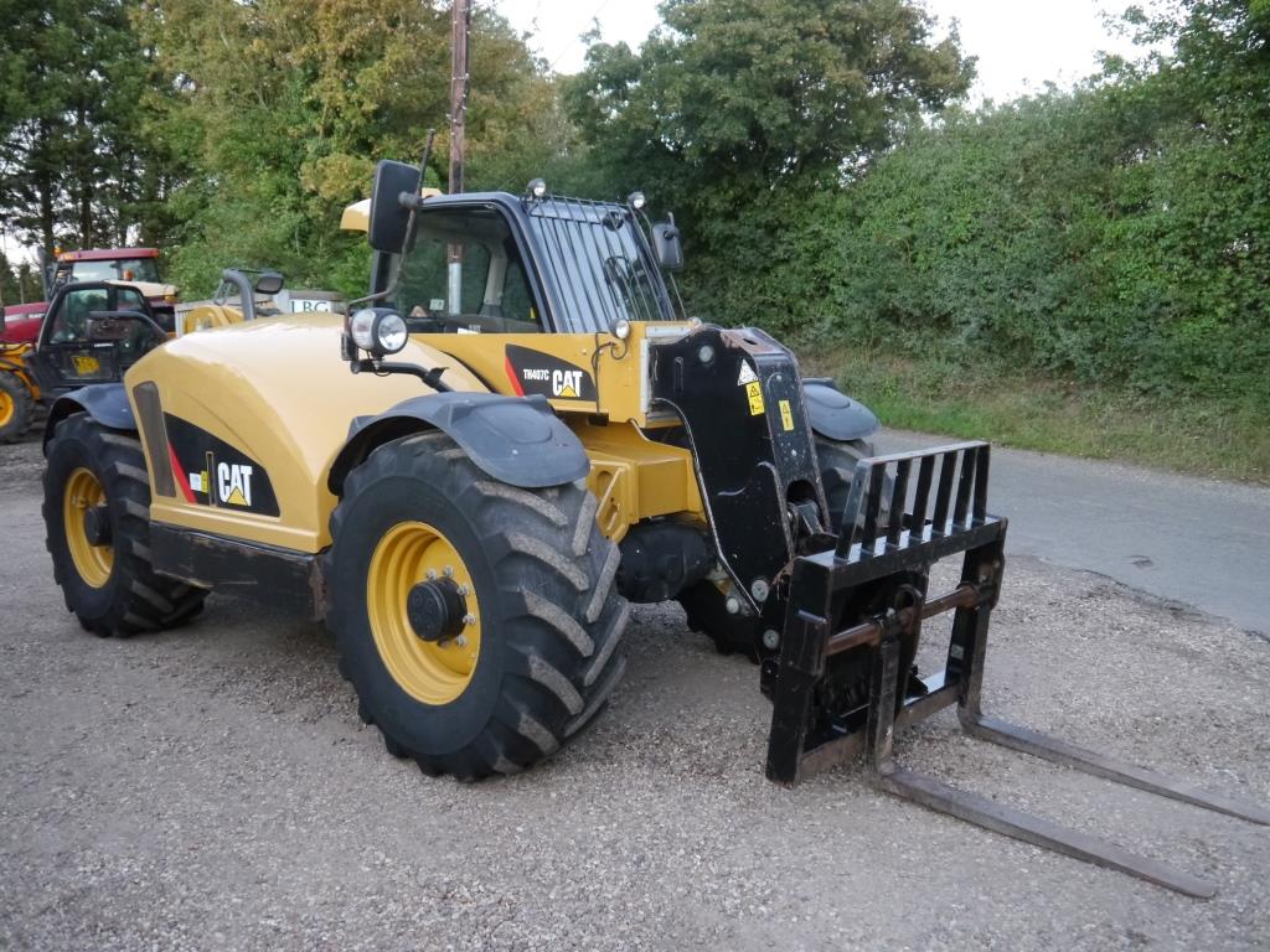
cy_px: 476
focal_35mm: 30
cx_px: 635
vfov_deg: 46.8
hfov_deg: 60.0
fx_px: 1101
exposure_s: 1/60
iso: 1600
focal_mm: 15
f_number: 3.6
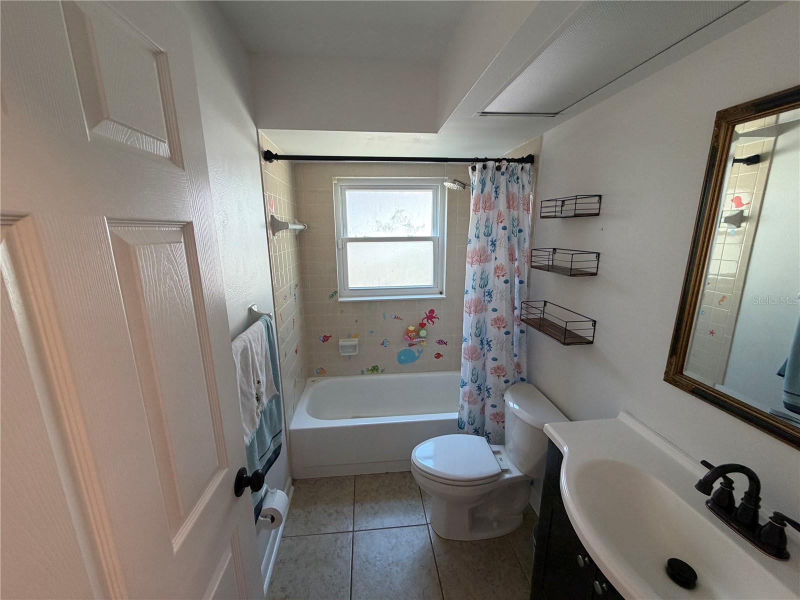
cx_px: 400
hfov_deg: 102.1
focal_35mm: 14
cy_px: 300
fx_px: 324
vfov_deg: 85.7
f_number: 2.2
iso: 200
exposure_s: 1/60
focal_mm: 2.22
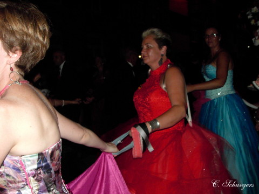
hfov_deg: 43.9
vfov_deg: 33.6
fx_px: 322
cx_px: 130
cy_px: 97
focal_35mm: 43
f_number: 2.8
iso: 200
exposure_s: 1/51
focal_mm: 6.6
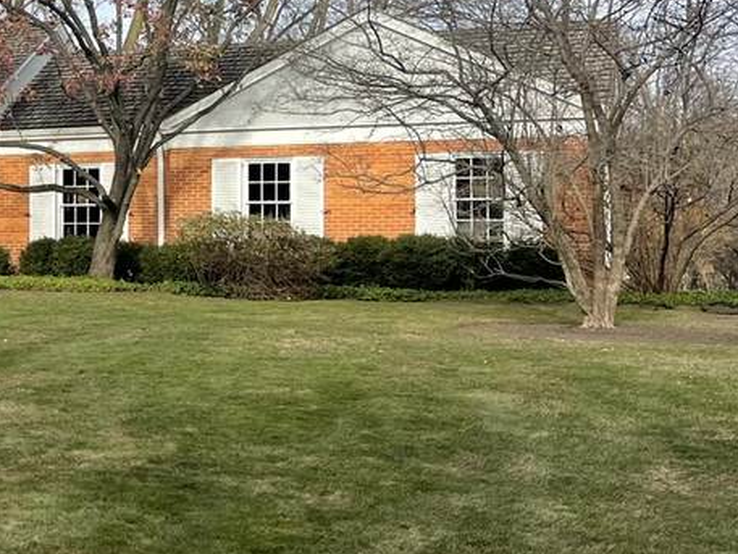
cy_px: 210
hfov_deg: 24.9
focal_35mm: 70
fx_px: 1493
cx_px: -161
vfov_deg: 21.0
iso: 32
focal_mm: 5.1
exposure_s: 1/2083
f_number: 1.6
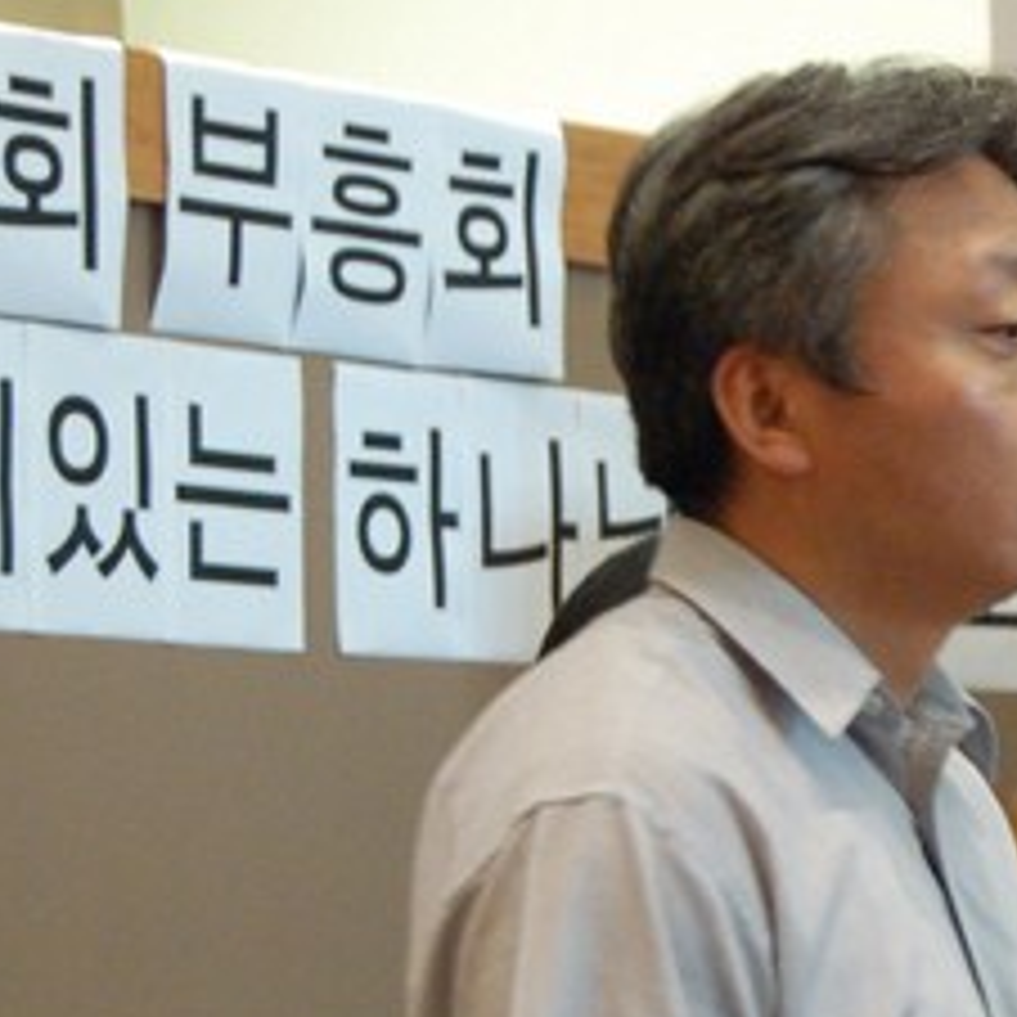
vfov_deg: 8.6
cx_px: 963
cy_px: 688
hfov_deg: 8.6
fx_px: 6731
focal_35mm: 202
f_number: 5.3
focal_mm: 45
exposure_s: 1/13
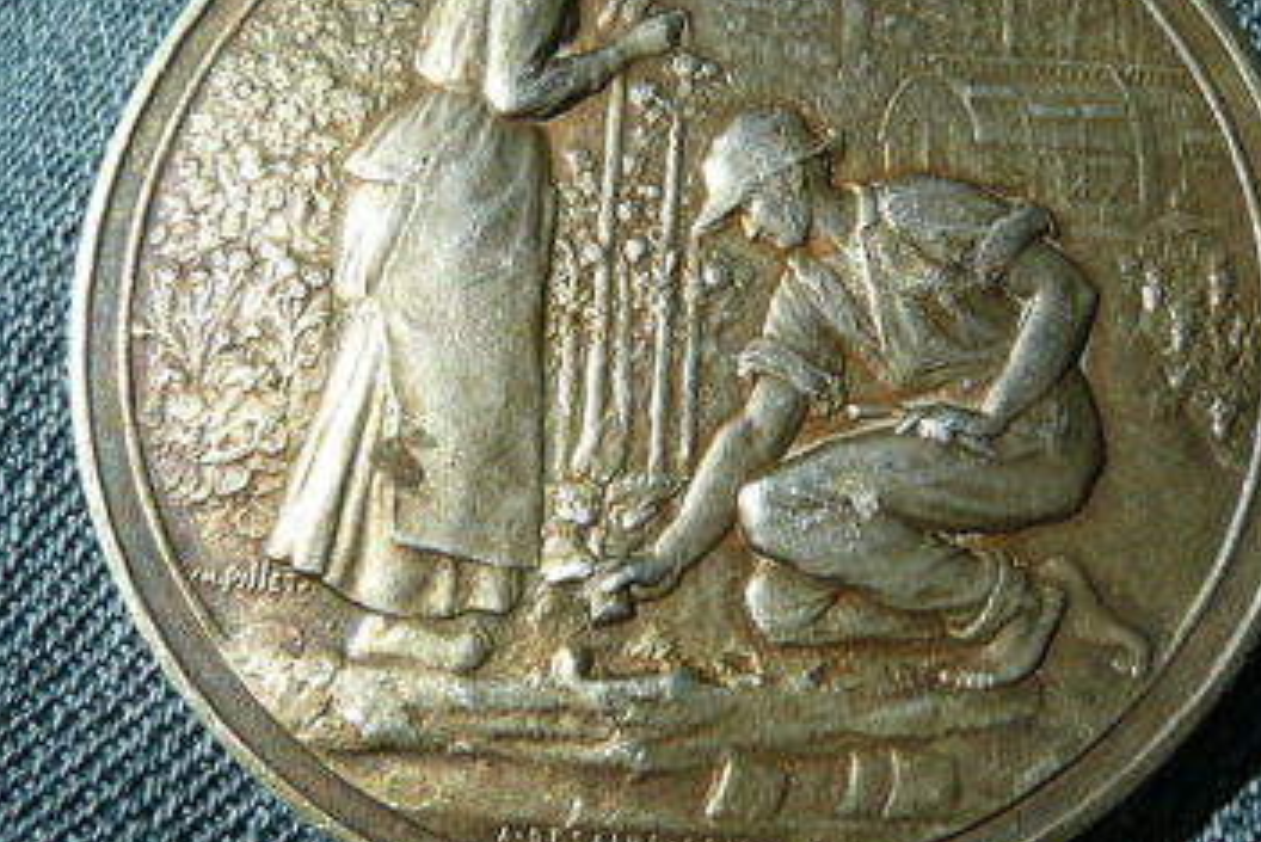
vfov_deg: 26.5
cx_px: 663
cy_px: 337
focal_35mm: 51
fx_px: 1787
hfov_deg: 38.9
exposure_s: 1/250
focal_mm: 4.9
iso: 100
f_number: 8
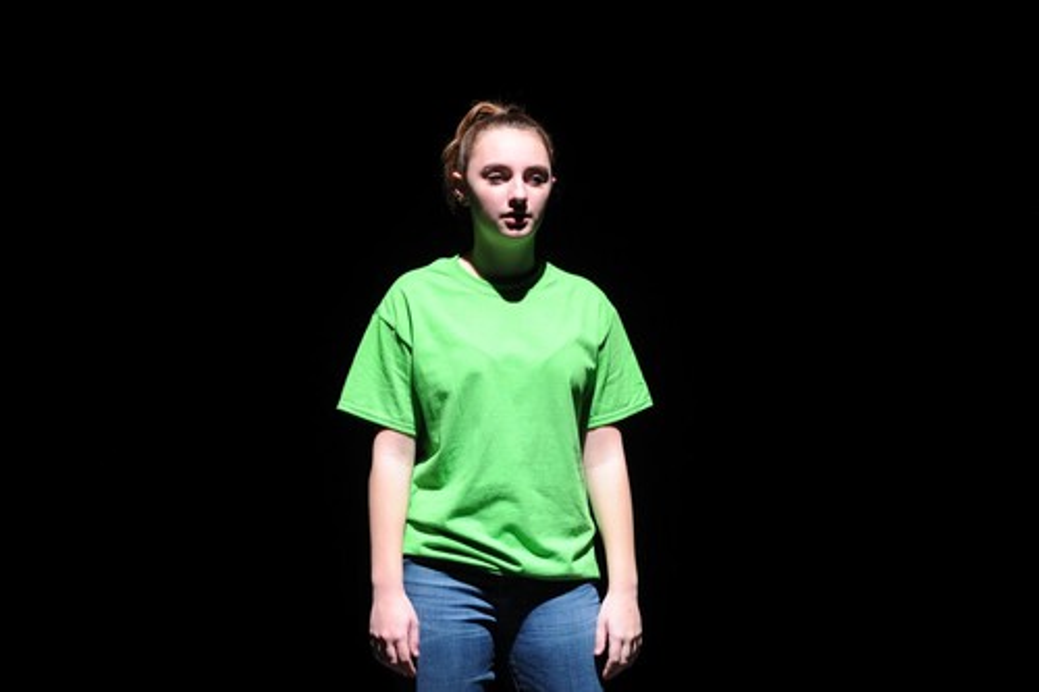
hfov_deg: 13.3
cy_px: 346
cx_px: 520
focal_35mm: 155
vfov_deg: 8.8
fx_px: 4472
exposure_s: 1/250
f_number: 5.6
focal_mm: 155
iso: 3200
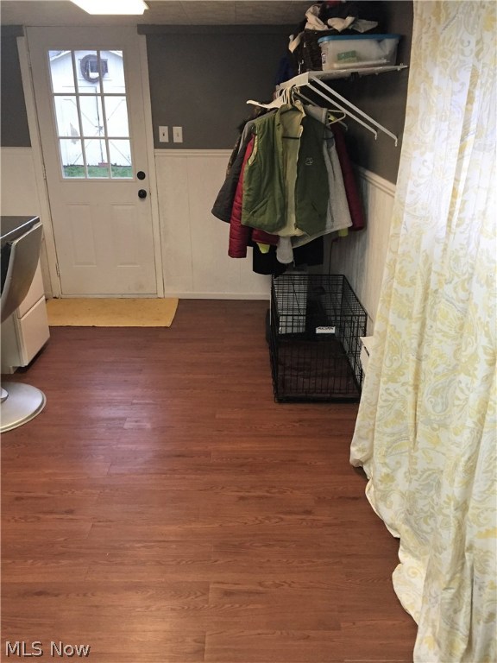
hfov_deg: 48.2
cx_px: 248
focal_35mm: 29
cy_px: 332
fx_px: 555
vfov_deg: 61.7
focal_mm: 4.15
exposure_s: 1/30
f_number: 2.2
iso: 125
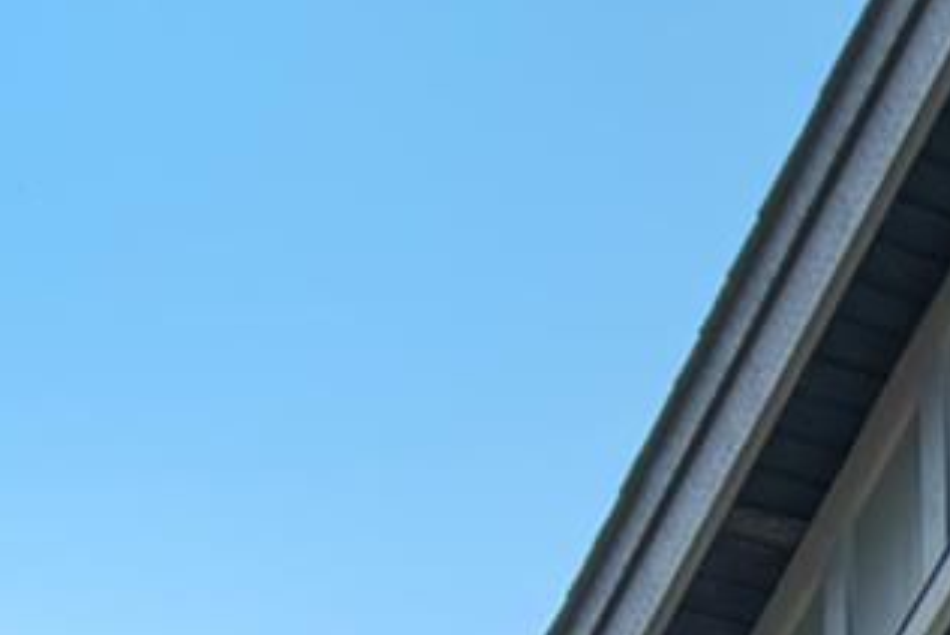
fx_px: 2402
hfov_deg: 16.5
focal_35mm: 91
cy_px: 1520
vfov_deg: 12.1
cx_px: 1942
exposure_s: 1/1000
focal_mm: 12
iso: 320
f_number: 6.3
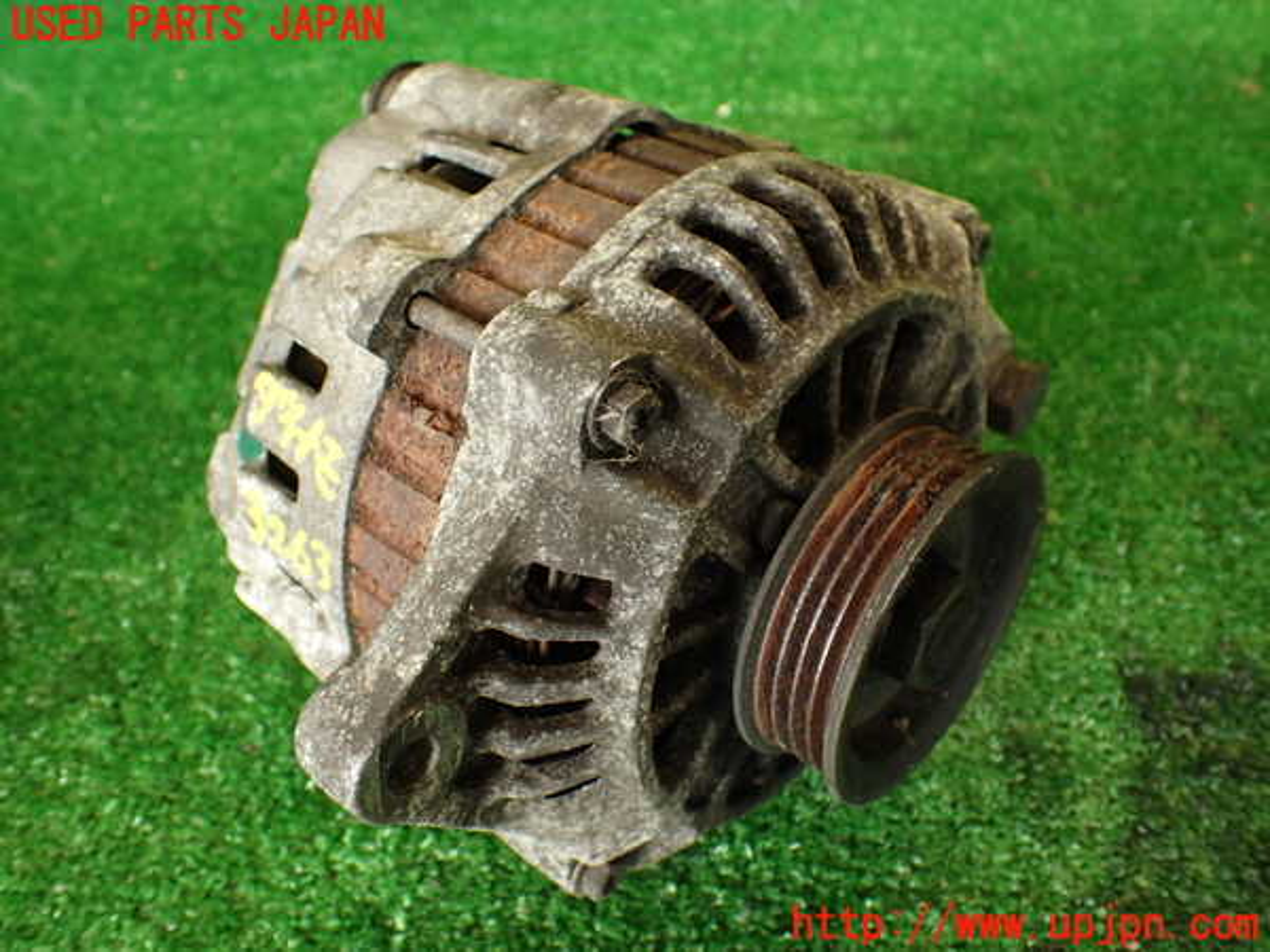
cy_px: 476
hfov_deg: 56.8
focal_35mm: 32
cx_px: 635
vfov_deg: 44.2
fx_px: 1174
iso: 200
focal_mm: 5.79
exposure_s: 1/40
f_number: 2.4
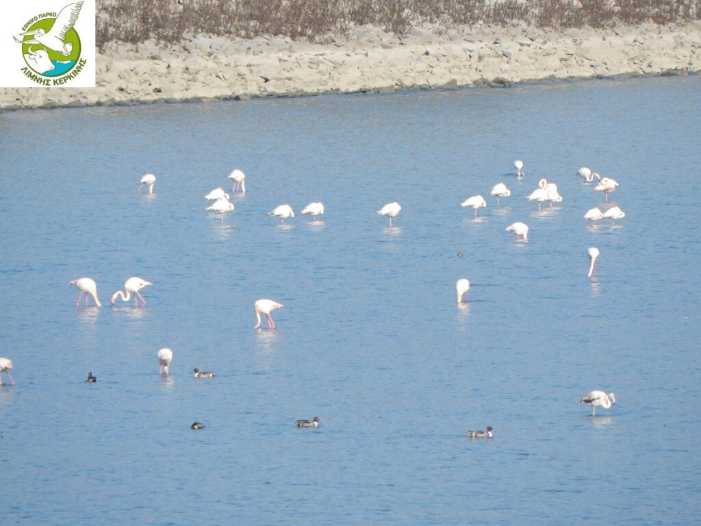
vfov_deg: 1.9
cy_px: 263
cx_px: 350
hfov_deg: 2.6
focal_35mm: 765
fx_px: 15492
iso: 125
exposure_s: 1/400
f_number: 5.9
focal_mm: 136
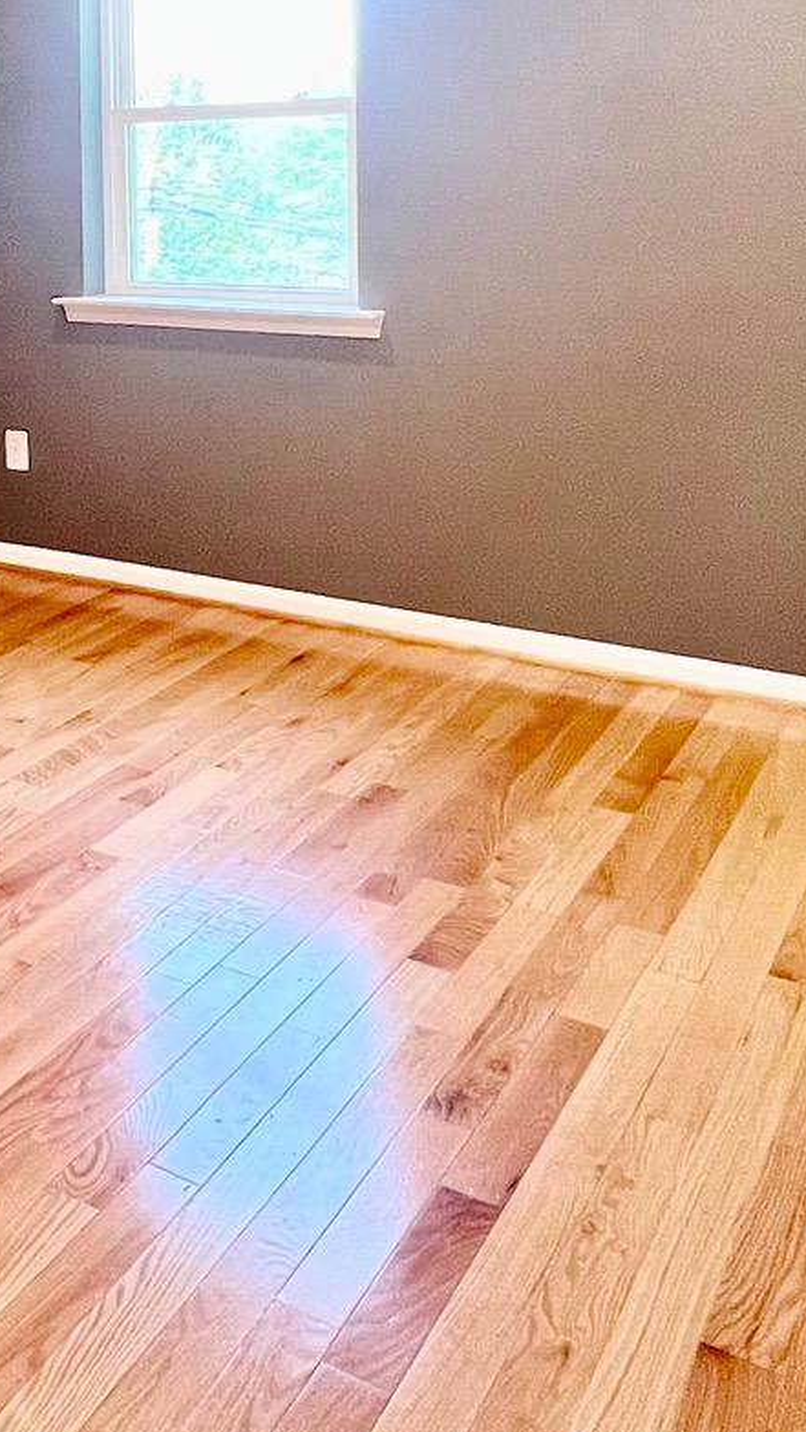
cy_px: 232
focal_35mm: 37
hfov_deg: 29.9
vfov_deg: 49.9
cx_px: 5
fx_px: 1406
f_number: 1.8
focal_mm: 1.57
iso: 200
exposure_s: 1/60
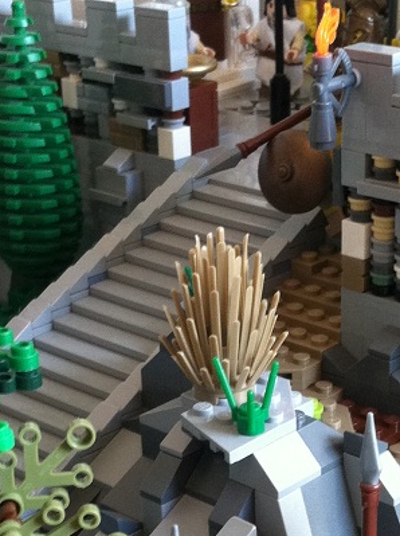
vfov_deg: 20.4
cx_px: 230
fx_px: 1452
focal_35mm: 94
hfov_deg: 15.7
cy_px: 500
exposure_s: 1/15
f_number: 2.8
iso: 125
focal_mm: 3.85
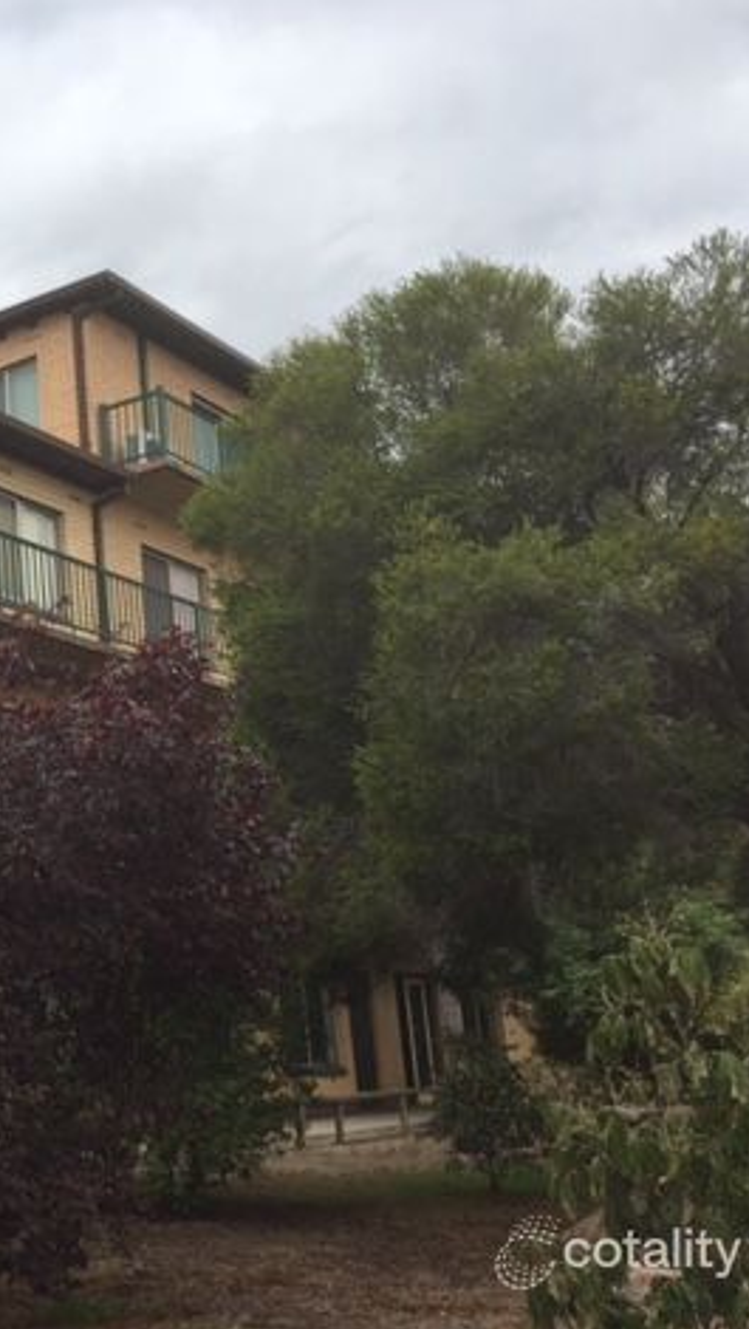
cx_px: -102
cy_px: 653
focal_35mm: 43
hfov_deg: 25.5
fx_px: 1516
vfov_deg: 47.3
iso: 32
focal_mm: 4.15
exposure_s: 1/1647
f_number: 2.2
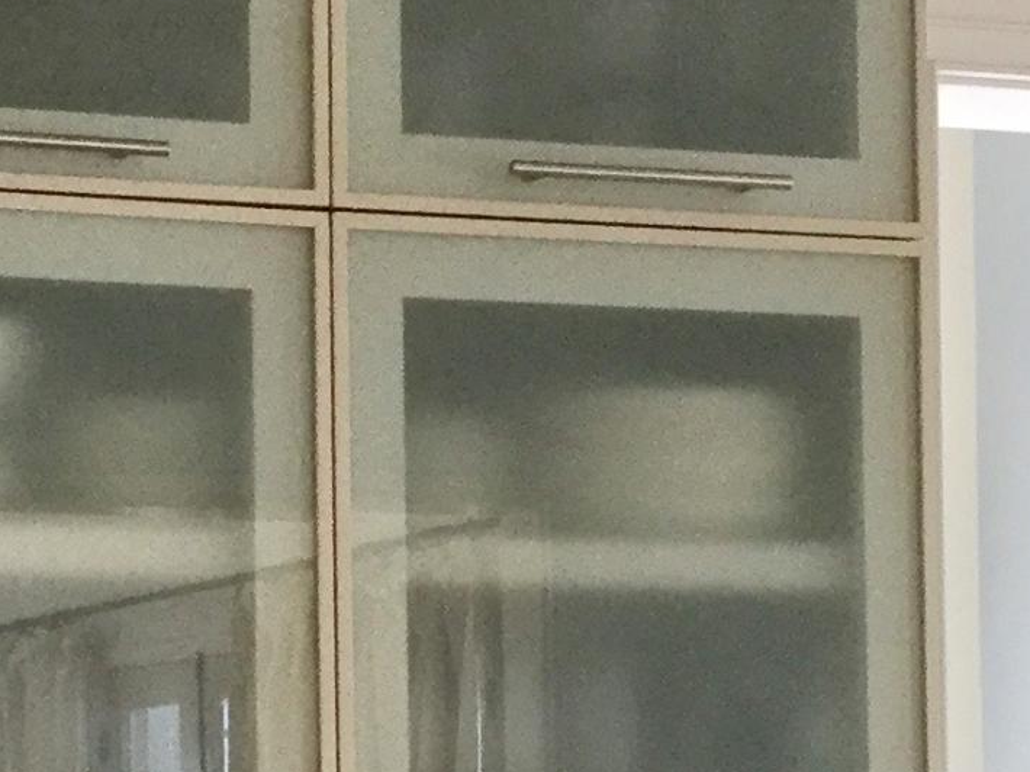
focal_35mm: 131
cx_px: 86
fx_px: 3897
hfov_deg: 14.9
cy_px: 704
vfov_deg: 11.2
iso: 80
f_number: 2.4
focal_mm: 3.3
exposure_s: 1/30
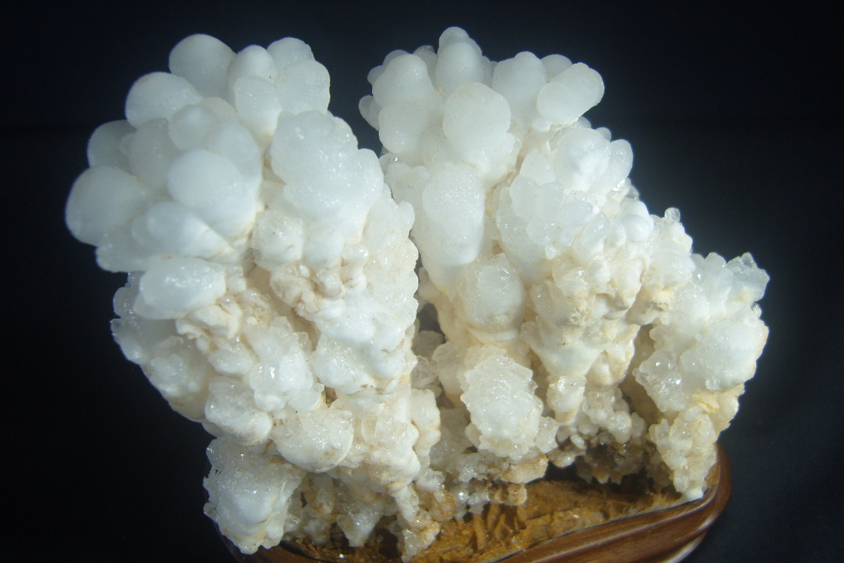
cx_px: 422
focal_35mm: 37
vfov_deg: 35.9
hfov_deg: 51.9
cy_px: 307
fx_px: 868
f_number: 7.1
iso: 80
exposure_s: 1/90
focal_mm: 7.4
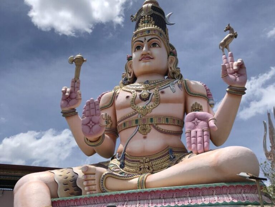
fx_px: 223
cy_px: 104
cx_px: 138
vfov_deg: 49.8
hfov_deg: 63.4
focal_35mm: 28
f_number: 1.8
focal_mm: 4
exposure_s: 1/3436
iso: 20
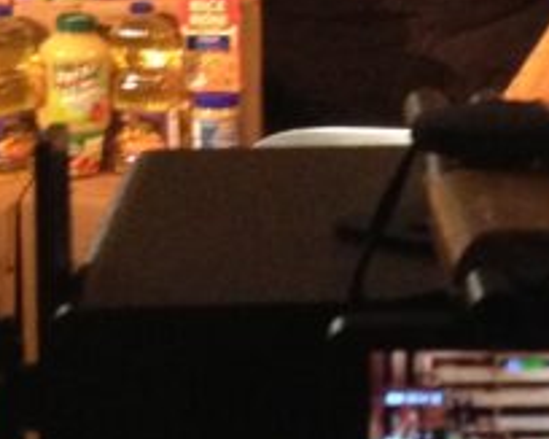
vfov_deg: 7.5
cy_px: -253
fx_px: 3264
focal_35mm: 201
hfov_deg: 9.6
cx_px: 423
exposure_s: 1/20
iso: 320
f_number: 2.4
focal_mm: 4.28
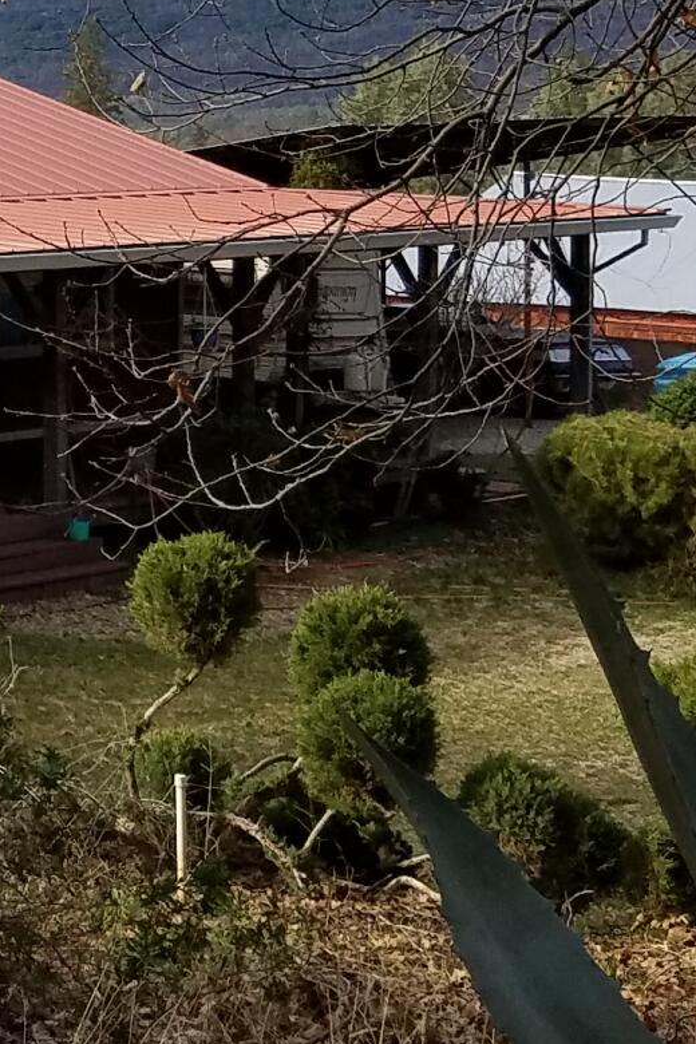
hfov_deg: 11.8
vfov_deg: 19.3
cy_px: 92
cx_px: -680
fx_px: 3016
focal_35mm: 104
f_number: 1.7
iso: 50
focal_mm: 4.2
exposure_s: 1/1740
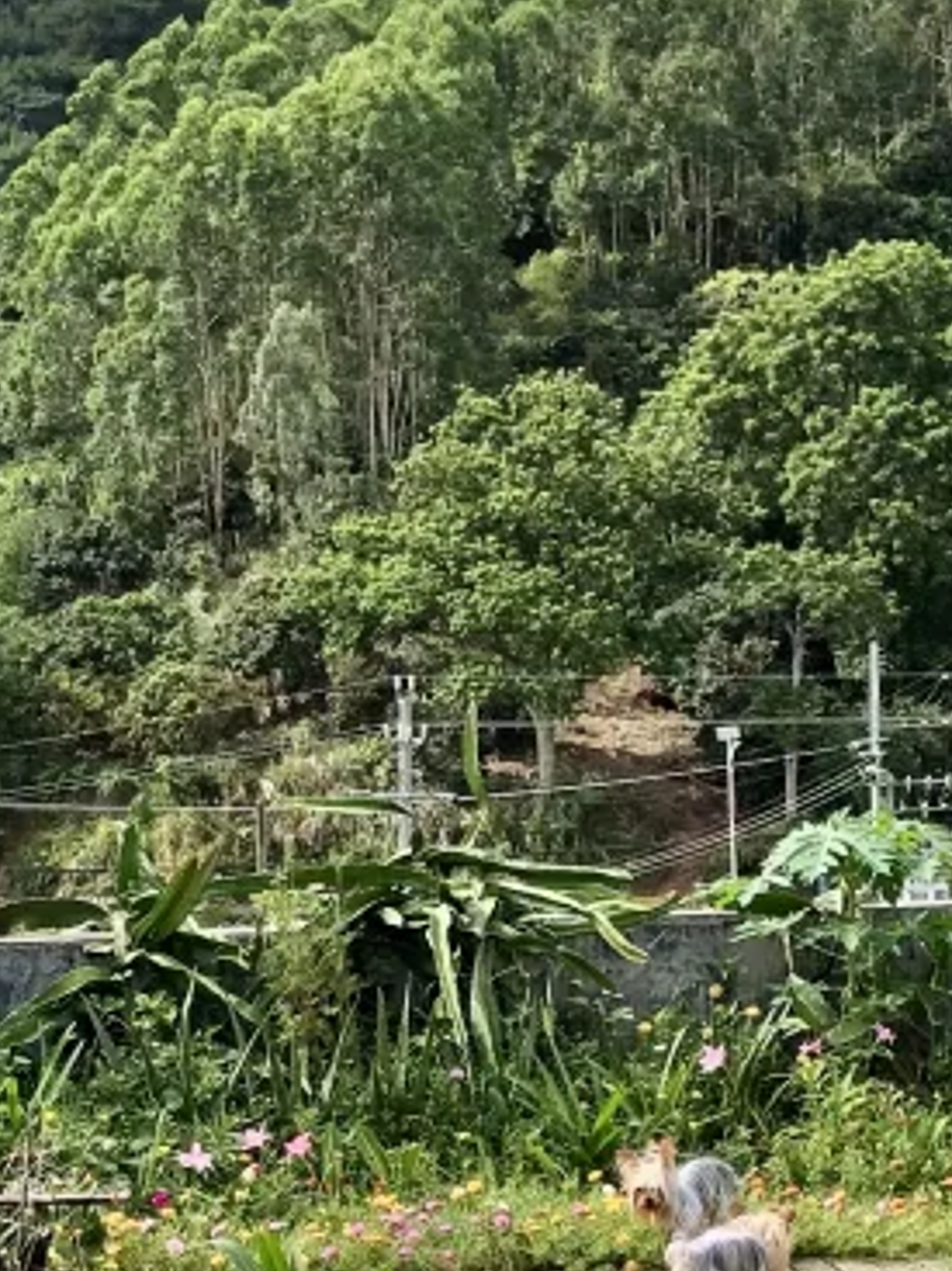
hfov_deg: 13.4
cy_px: 1358
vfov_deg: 17.4
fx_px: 4036
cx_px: 391
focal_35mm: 110
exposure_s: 1/1043
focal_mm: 3.99
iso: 20
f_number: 1.8
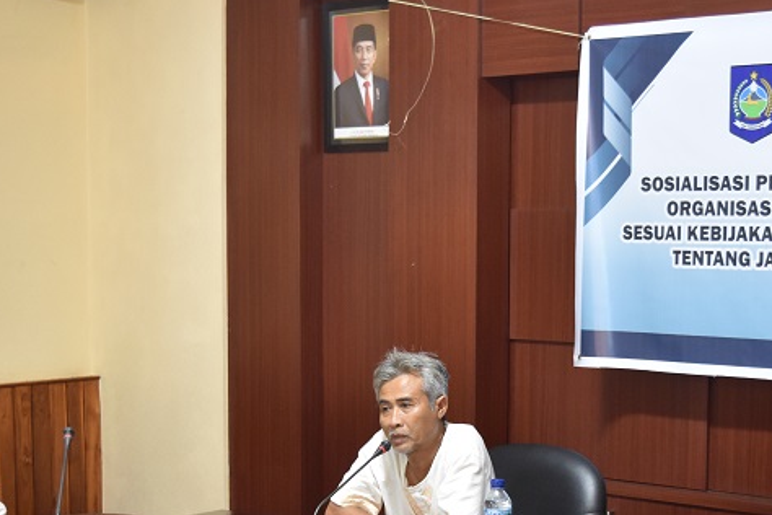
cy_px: 420
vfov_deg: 17.6
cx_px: 409
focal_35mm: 77
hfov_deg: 26.3
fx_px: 1650
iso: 1250
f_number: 4
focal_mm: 27
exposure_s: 1/8
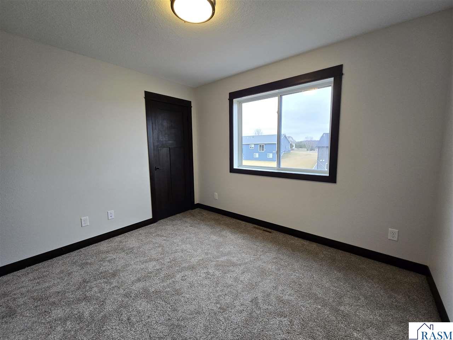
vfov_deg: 89.9
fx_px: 170
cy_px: 170
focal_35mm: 13
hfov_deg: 106.2
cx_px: 226
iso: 80
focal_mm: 2.2
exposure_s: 1/60
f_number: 2.2
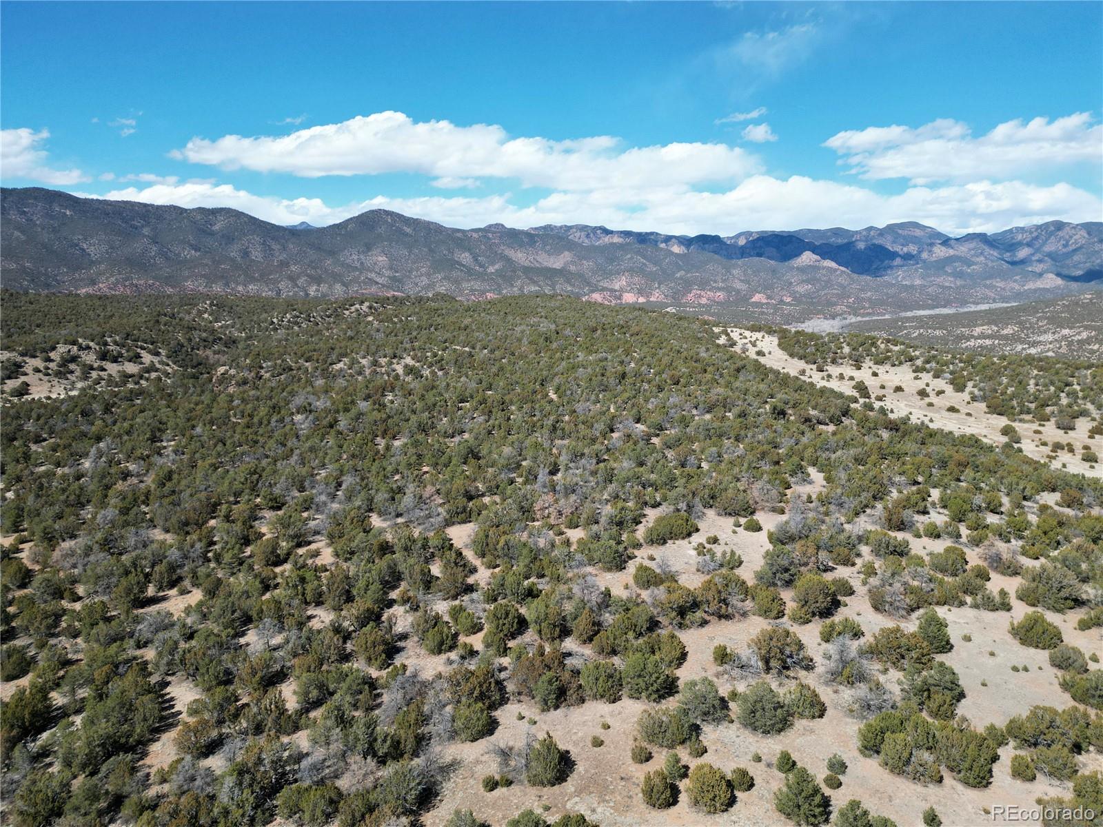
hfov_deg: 71.6
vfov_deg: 56.8
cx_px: 552
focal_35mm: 24
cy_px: 414
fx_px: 765
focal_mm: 6.72
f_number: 1.7
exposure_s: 1/3000
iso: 200
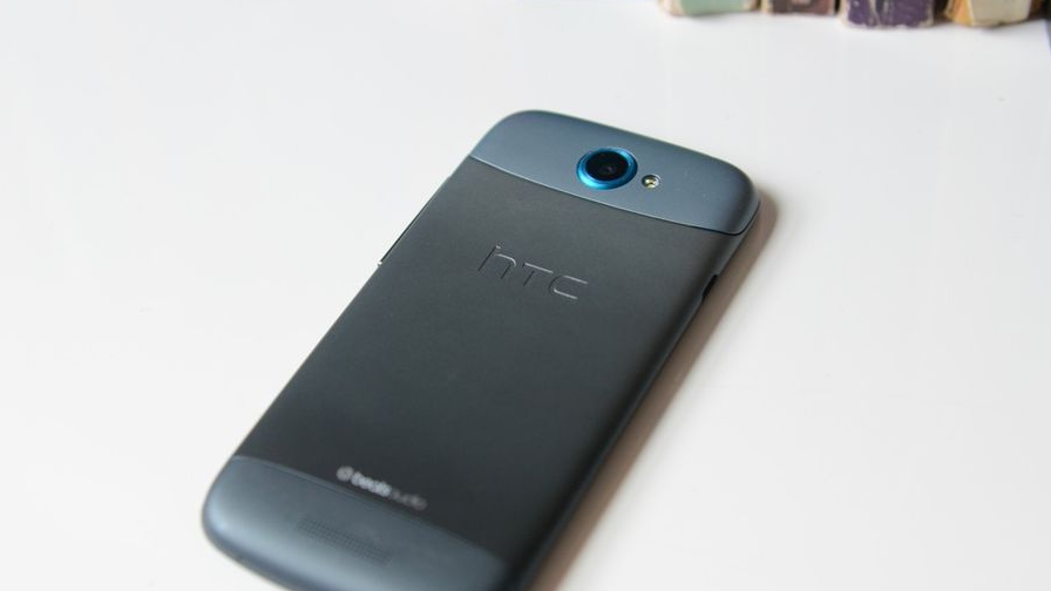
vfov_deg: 20.0
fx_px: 1672
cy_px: 345
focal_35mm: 60
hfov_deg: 34.9
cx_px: 527
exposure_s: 1/40
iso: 500
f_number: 3.5
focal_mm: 38
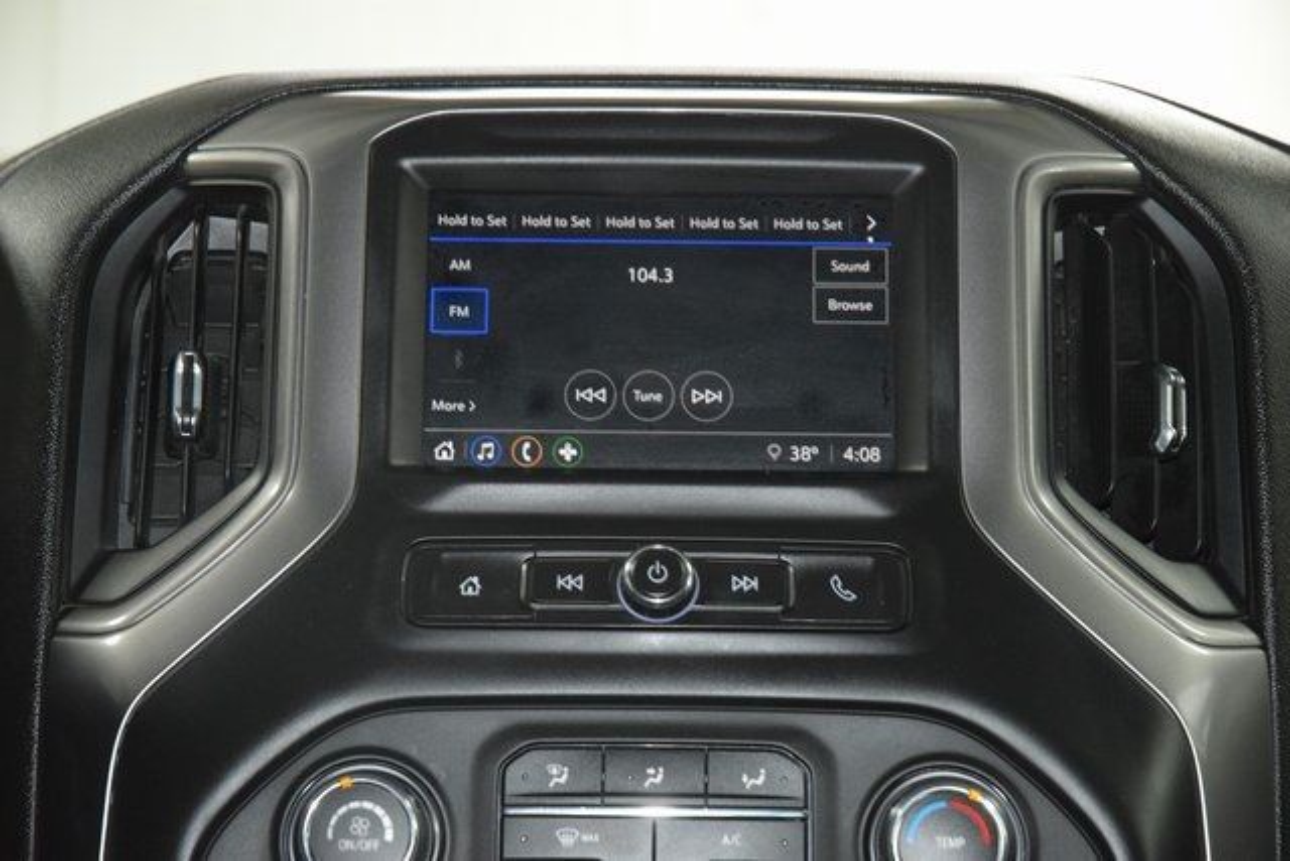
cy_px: 430
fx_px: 3763
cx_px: 645
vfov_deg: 13.0
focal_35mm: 105
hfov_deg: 19.5
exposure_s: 1/60
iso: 3200
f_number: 4.5
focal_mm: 70
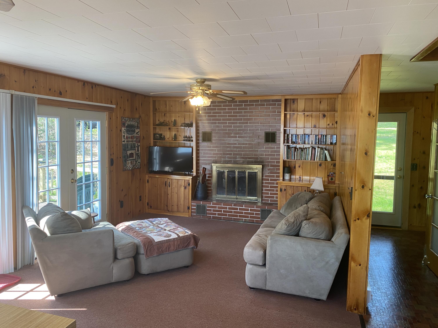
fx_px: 329
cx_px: 219
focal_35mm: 26
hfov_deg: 67.3
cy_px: 164
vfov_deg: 53.1
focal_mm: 4.25
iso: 80
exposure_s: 1/60
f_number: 1.8
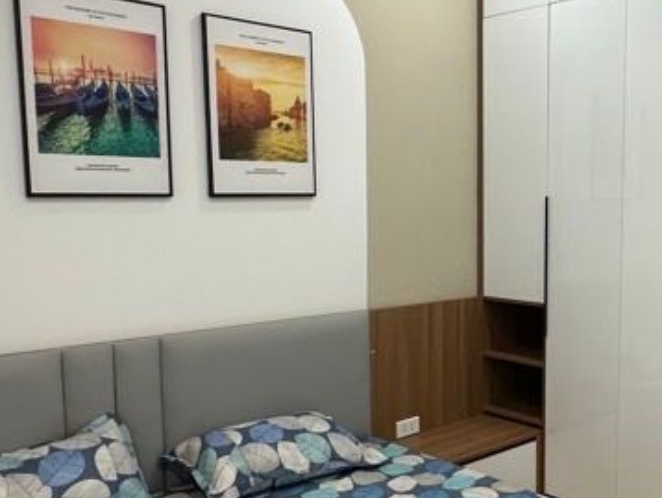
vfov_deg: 36.0
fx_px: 765
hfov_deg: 44.2
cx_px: 544
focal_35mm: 40
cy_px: 274
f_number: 2.2
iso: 200
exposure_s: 1/100
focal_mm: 2.22
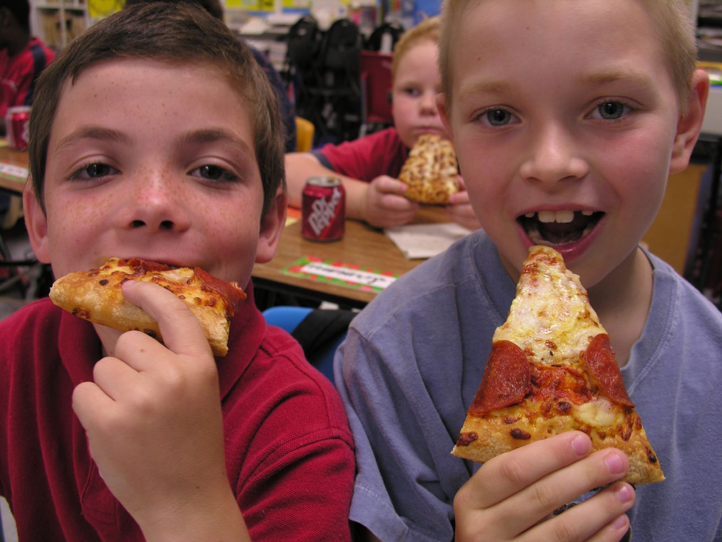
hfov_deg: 52.6
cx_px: 361
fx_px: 730
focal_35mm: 35
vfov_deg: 40.7
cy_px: 271
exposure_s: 1/15
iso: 50
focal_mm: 8.9
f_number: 2.8
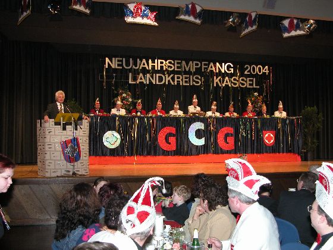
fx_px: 443
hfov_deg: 41.2
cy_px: 125
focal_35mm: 46
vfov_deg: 31.5
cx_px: 166
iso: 200
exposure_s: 1/60
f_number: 3
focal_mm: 11.6
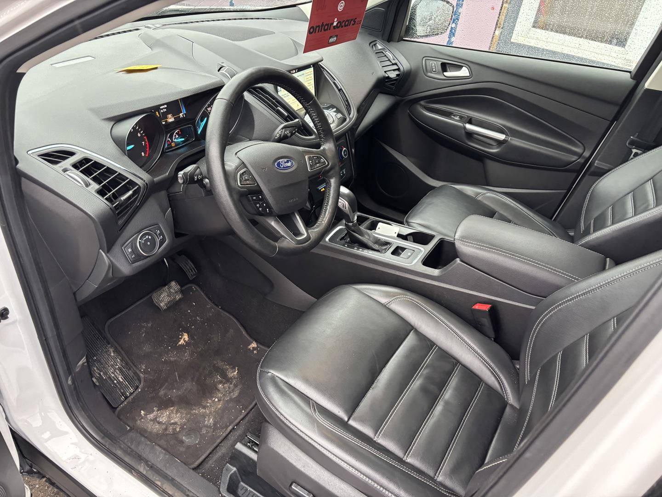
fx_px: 497
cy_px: 248
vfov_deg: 53.1
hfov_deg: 67.3
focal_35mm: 26
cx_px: 331
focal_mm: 5.96
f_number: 1.6
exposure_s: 1/60
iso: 250
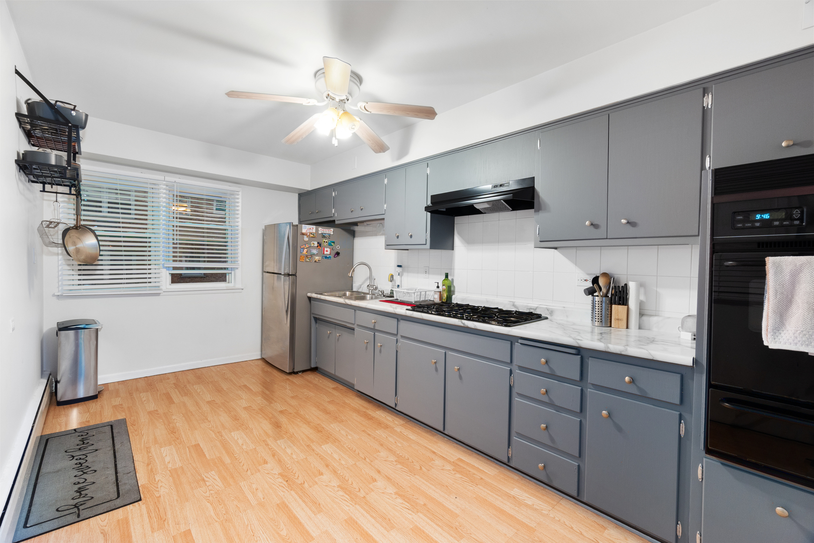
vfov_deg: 77.3
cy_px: 272
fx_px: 339
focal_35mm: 15
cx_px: 407
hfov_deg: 100.4
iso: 400
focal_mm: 10
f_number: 9
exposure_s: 2
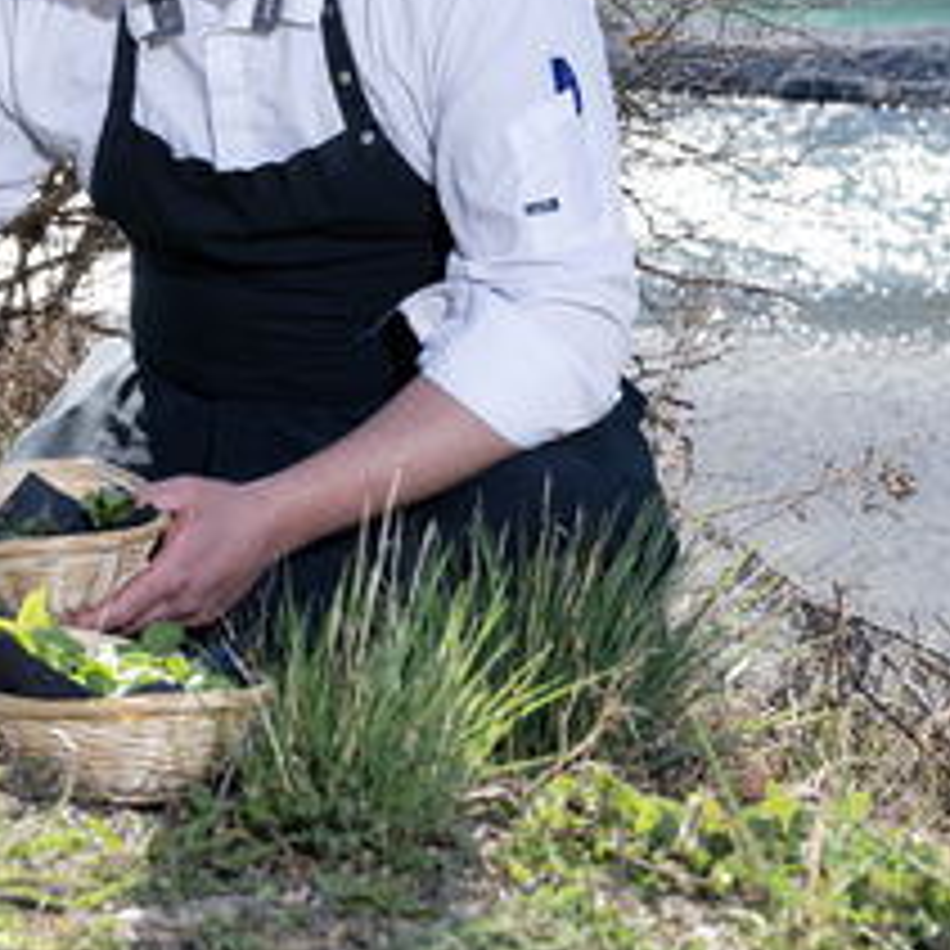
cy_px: 209
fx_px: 3633
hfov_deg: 14.8
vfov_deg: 14.8
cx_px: 176
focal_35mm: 117
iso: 100
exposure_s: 1/200
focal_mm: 58
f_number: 6.3
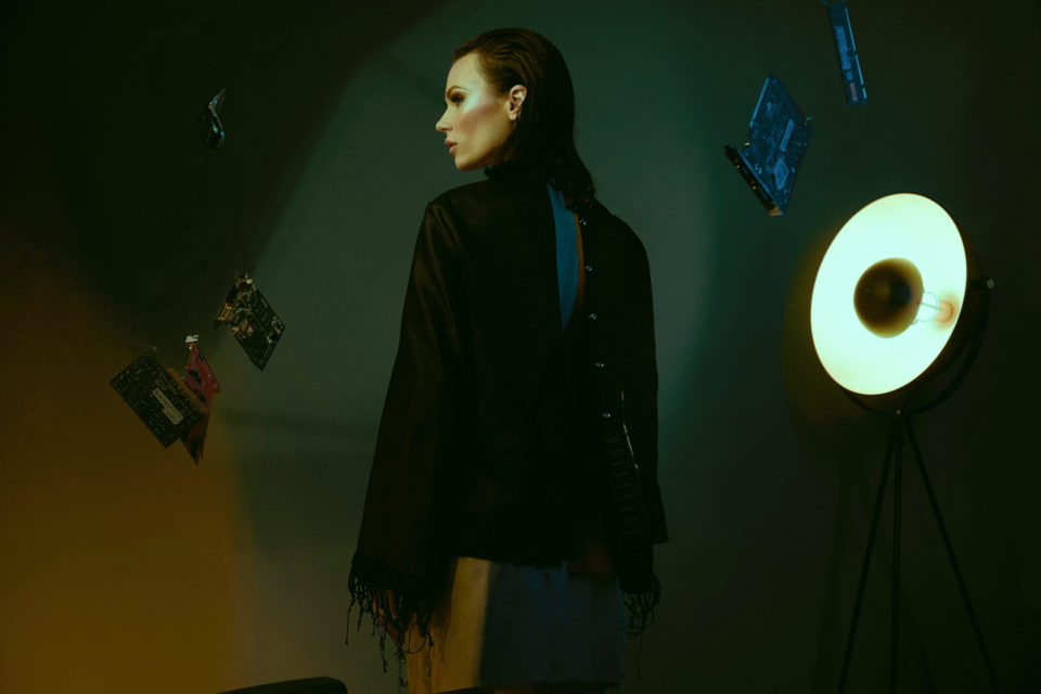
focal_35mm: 48
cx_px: 520
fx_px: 1388
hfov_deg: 41.1
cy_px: 347
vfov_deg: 28.1
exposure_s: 1/160
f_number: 4
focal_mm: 48
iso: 1250
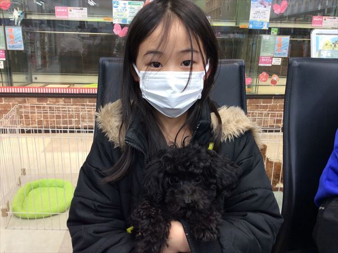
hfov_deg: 56.9
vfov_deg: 44.0
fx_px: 312
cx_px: 169
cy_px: 126
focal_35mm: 32
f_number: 2.4
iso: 50
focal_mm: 3.3
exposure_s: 1/24
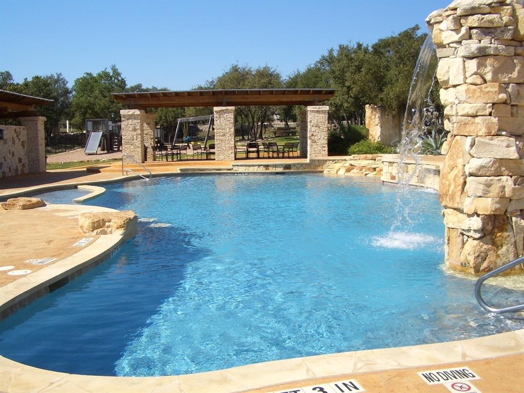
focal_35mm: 35
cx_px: 262
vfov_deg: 40.7
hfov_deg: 52.6
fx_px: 530
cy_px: 196
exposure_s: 1/500
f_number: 4.3
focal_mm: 5.8
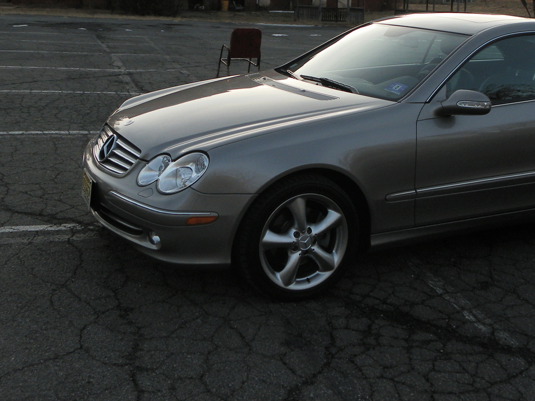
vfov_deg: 31.0
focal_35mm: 45
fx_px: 695
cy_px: 58
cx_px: 292
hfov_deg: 42.0
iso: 64
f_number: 4
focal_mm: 4.6
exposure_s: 1/320
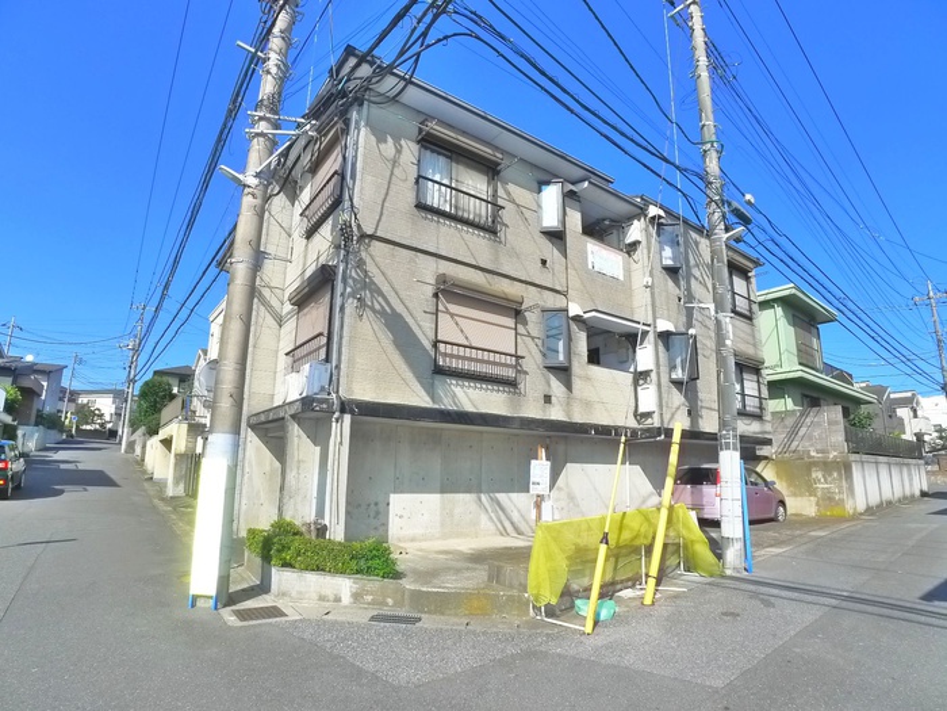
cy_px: 356
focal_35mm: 24
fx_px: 657
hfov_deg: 71.6
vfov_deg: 56.8
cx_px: 474
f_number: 4
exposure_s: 1/1000
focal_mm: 5.1
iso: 400
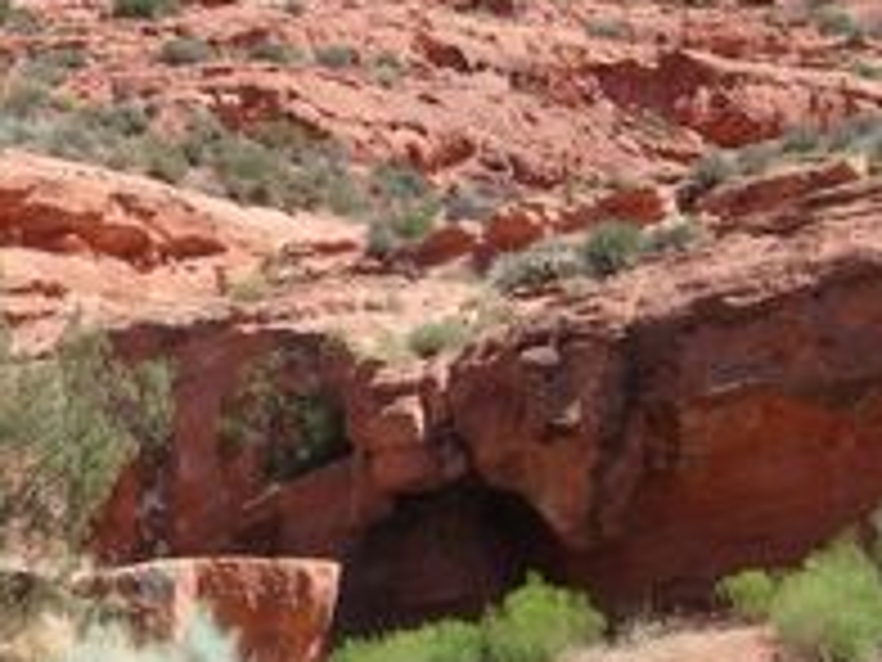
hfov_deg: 20.5
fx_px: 2421
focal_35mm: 95
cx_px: 254
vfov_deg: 15.6
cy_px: 288
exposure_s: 1/250
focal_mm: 5.8
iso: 80
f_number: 7.1
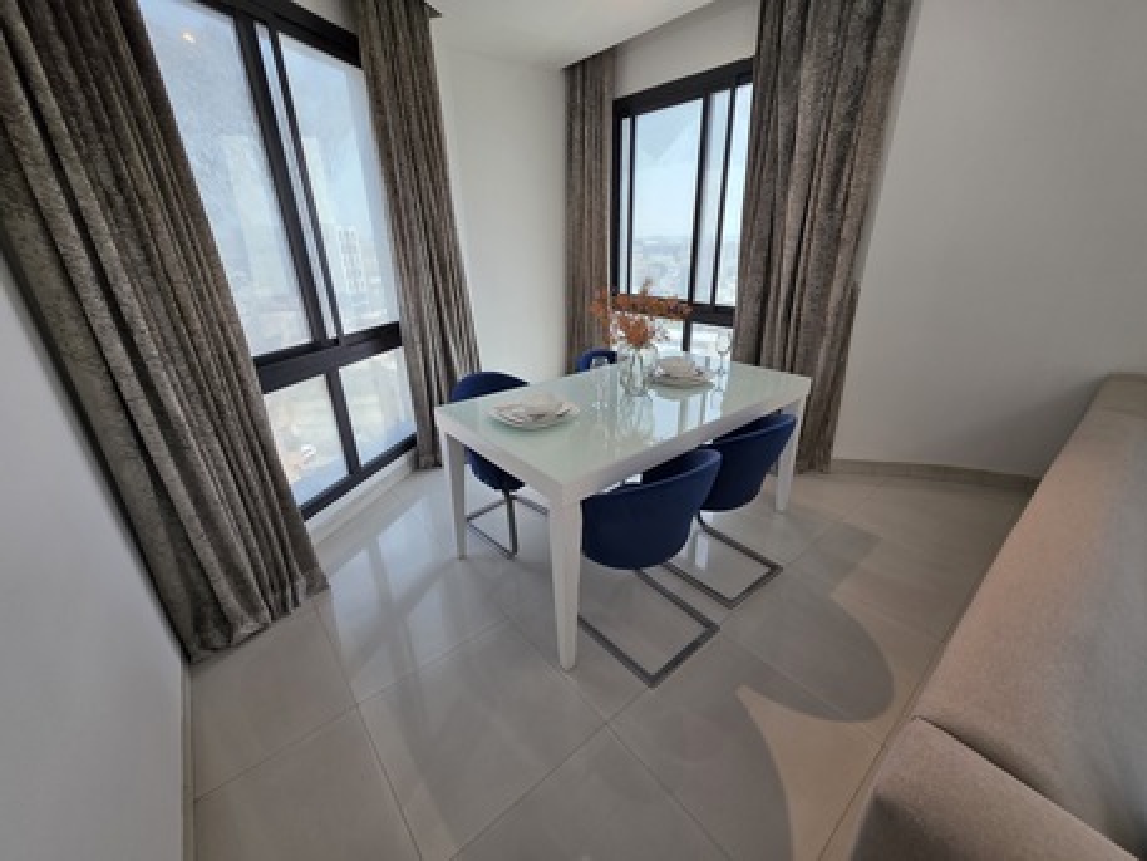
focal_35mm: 13
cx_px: 574
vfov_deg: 89.9
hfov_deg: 106.2
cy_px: 430
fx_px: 431
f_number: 1.9
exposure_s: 1/100
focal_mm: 2.2
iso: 125
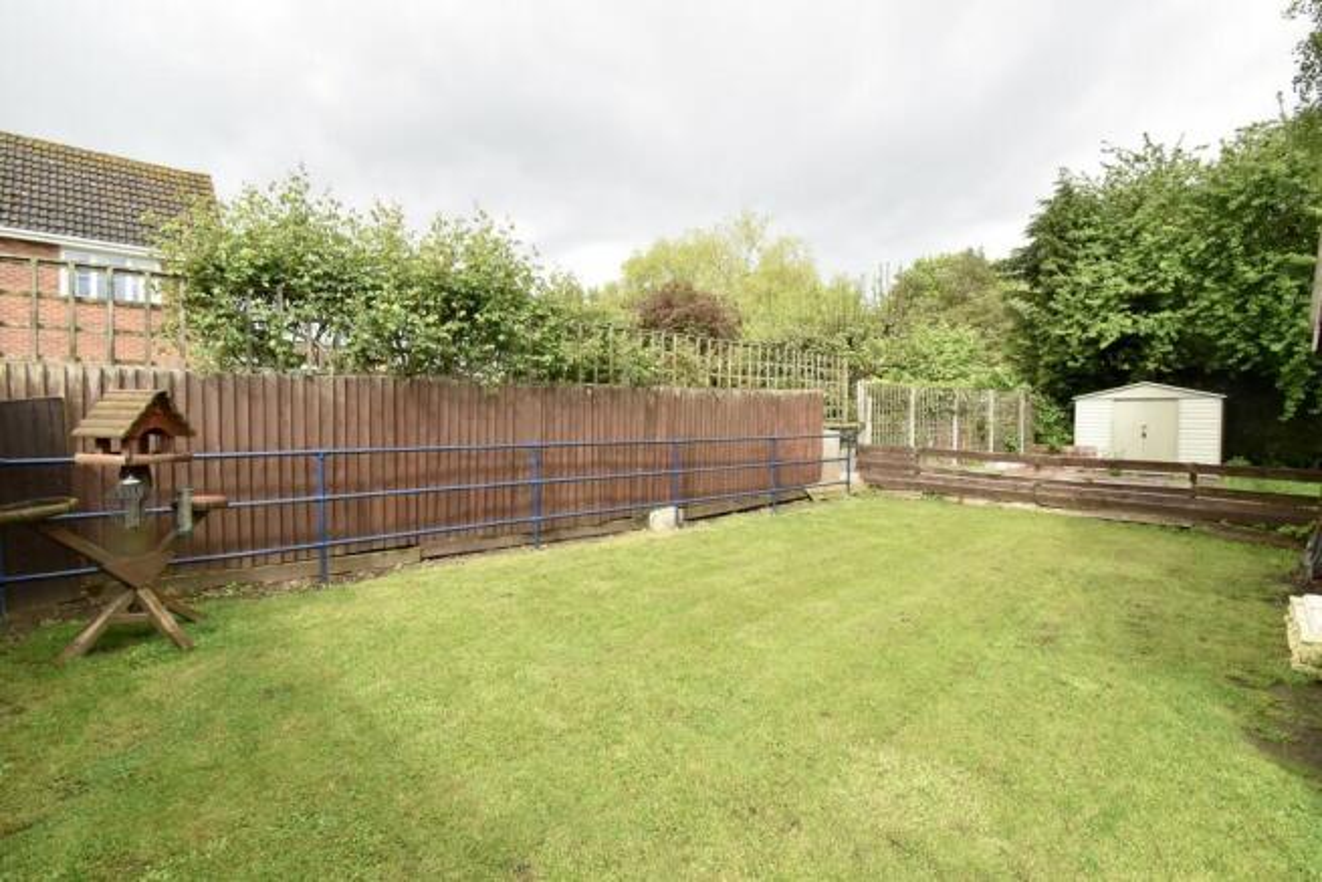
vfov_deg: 77.4
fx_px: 551
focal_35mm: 15
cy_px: 441
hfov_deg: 100.4
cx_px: 661
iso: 800
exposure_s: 1/200
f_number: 13
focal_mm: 10
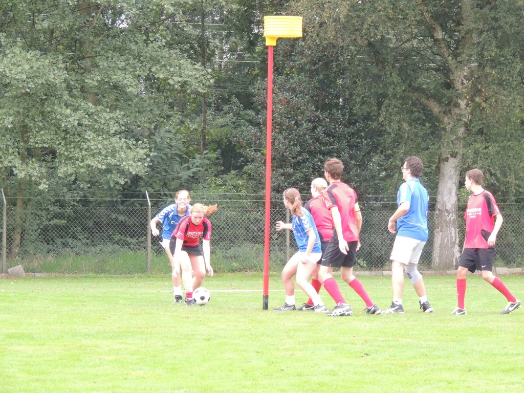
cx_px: 262
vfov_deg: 8.0
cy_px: 196
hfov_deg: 10.7
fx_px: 2800
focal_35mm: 185
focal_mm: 33
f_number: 4.6
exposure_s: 1/250
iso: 720
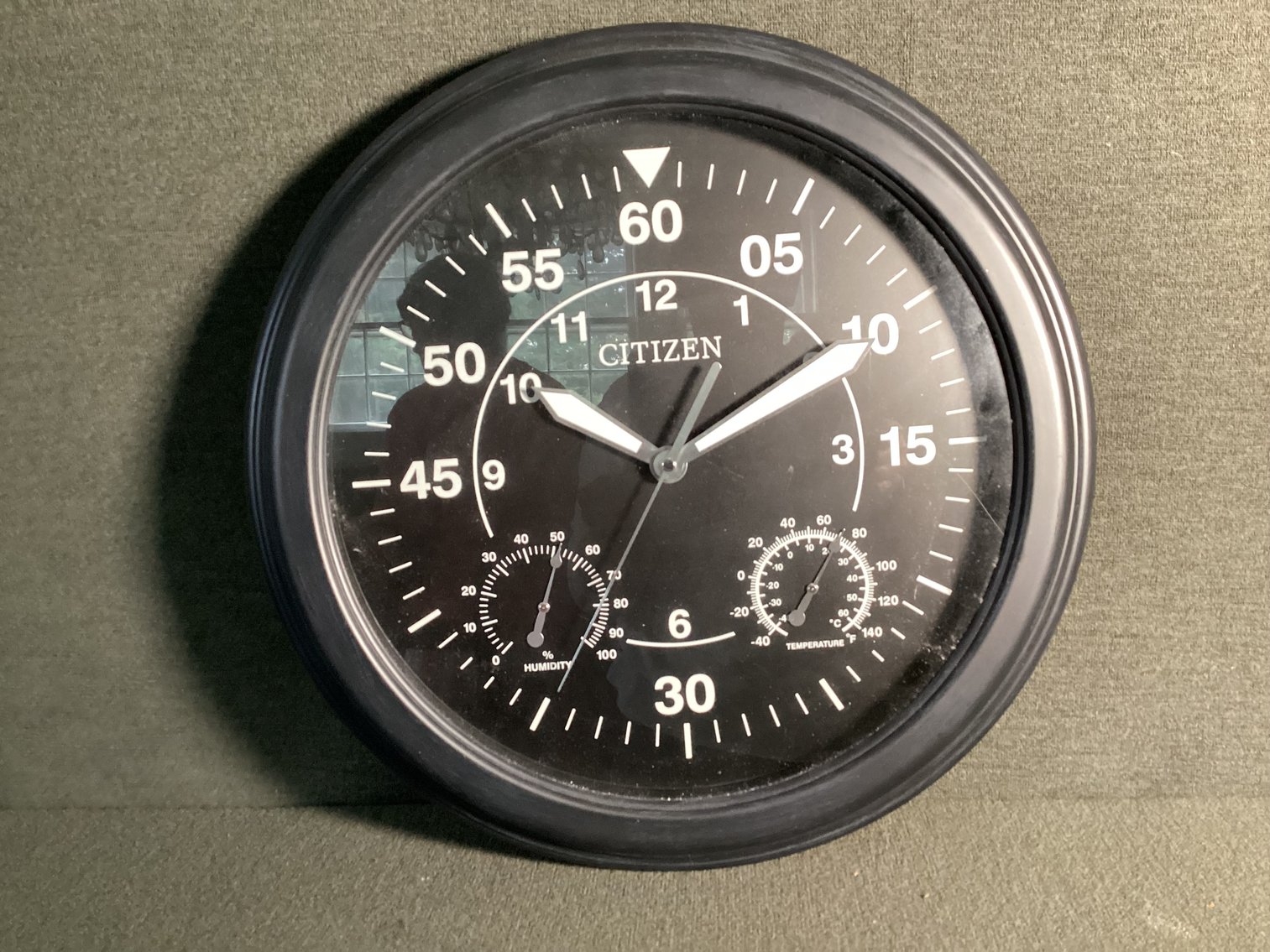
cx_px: 635
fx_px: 1137
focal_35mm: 31
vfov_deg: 45.4
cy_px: 476
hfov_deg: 58.3
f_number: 2.4
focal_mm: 3.3
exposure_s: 1/50
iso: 320
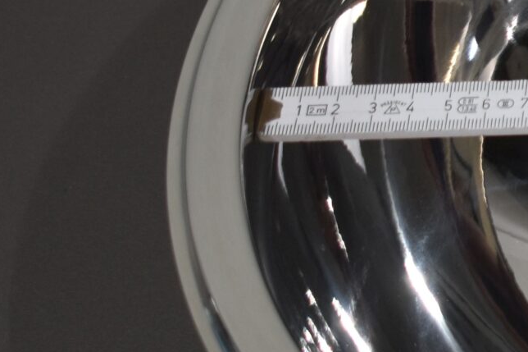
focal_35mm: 173
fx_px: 2536
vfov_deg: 7.9
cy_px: 136
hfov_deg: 11.2
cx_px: 876
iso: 450
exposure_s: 1/250
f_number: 4.2
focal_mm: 29
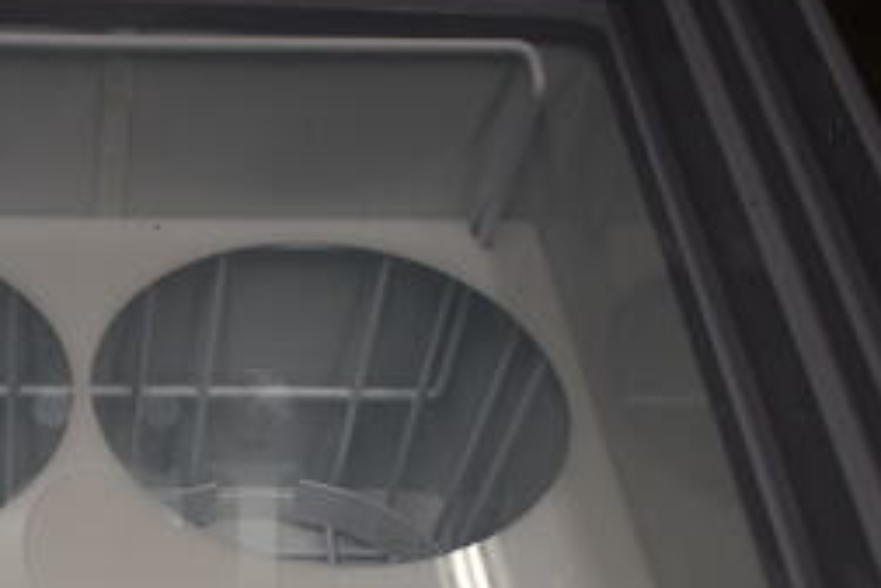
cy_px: 550
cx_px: 52
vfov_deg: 20.4
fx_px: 1592
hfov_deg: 29.4
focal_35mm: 65
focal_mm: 18
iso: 640
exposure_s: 1/250
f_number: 3.5
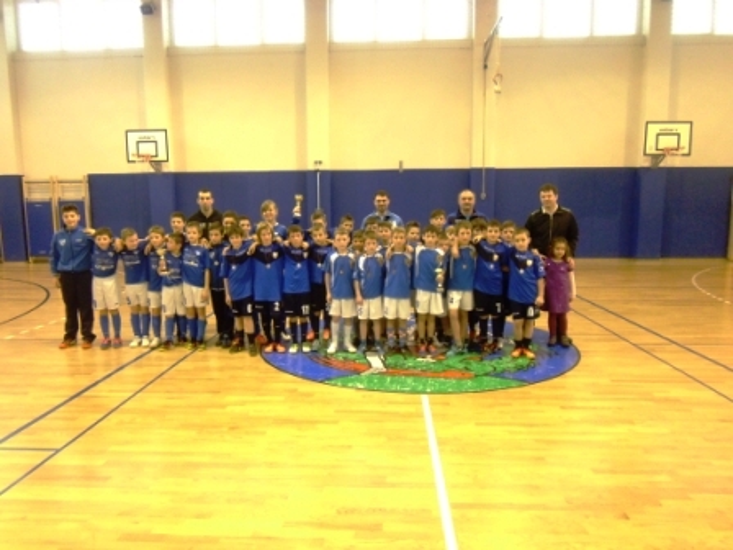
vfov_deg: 53.1
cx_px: 366
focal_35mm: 26
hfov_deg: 67.3
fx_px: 551
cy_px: 275
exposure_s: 1/40
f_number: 2.8
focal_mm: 4.7
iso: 400
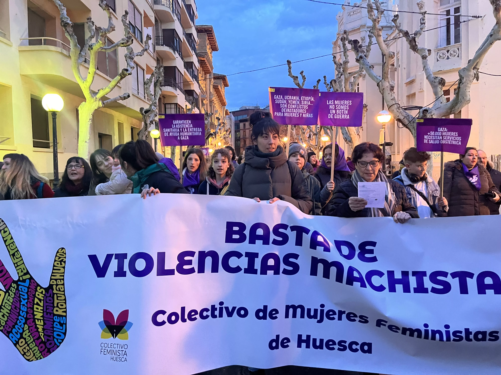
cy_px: 188
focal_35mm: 26
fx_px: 376
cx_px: 250
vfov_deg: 53.1
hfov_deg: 67.3
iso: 500
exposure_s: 1/50
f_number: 1.6
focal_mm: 5.1
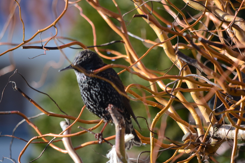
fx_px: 3076
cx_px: 122
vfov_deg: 3.0
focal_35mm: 452
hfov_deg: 4.6
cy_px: 82
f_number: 5.6
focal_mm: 300
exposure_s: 1/200
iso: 200
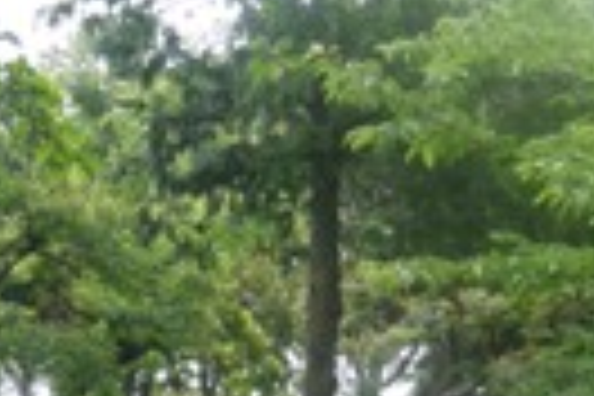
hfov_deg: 18.1
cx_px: 252
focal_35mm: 113
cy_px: 675
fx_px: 1864
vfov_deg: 11.4
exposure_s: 1/125
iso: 100
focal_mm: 16
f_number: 4
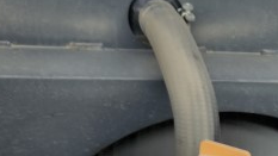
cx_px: 388
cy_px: 405
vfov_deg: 9.5
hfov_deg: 17.9
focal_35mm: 110
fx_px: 811
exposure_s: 1/180
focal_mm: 5.4
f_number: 1.8
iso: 50
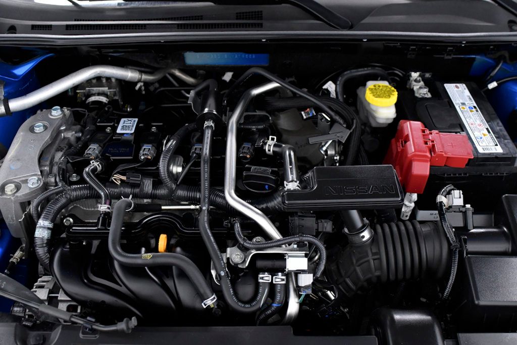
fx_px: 517
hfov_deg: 53.1
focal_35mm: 36
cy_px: 172
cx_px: 258
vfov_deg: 36.9
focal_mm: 24
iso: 2500
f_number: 3.5
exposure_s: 1/250
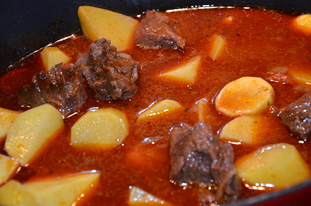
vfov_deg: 14.6
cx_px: 156
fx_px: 802
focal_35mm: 93
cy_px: 103
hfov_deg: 22.0
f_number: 5.3
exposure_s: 1/60
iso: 800
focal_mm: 62
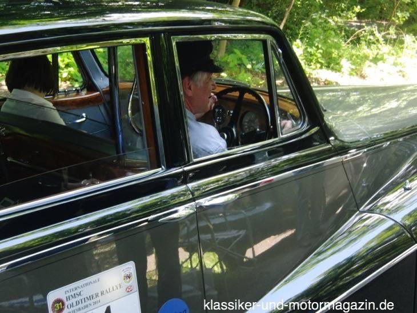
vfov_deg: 22.3
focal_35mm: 66
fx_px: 795
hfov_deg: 29.4
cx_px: 208
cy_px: 156
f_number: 4.4
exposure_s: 1/60
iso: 400
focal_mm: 11.6
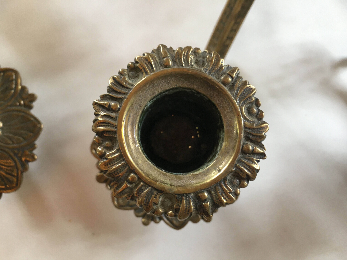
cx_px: 174
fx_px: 291
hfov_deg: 61.7
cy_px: 130
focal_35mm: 29
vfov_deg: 48.2
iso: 100
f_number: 2.2
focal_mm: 4.15
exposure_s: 1/33
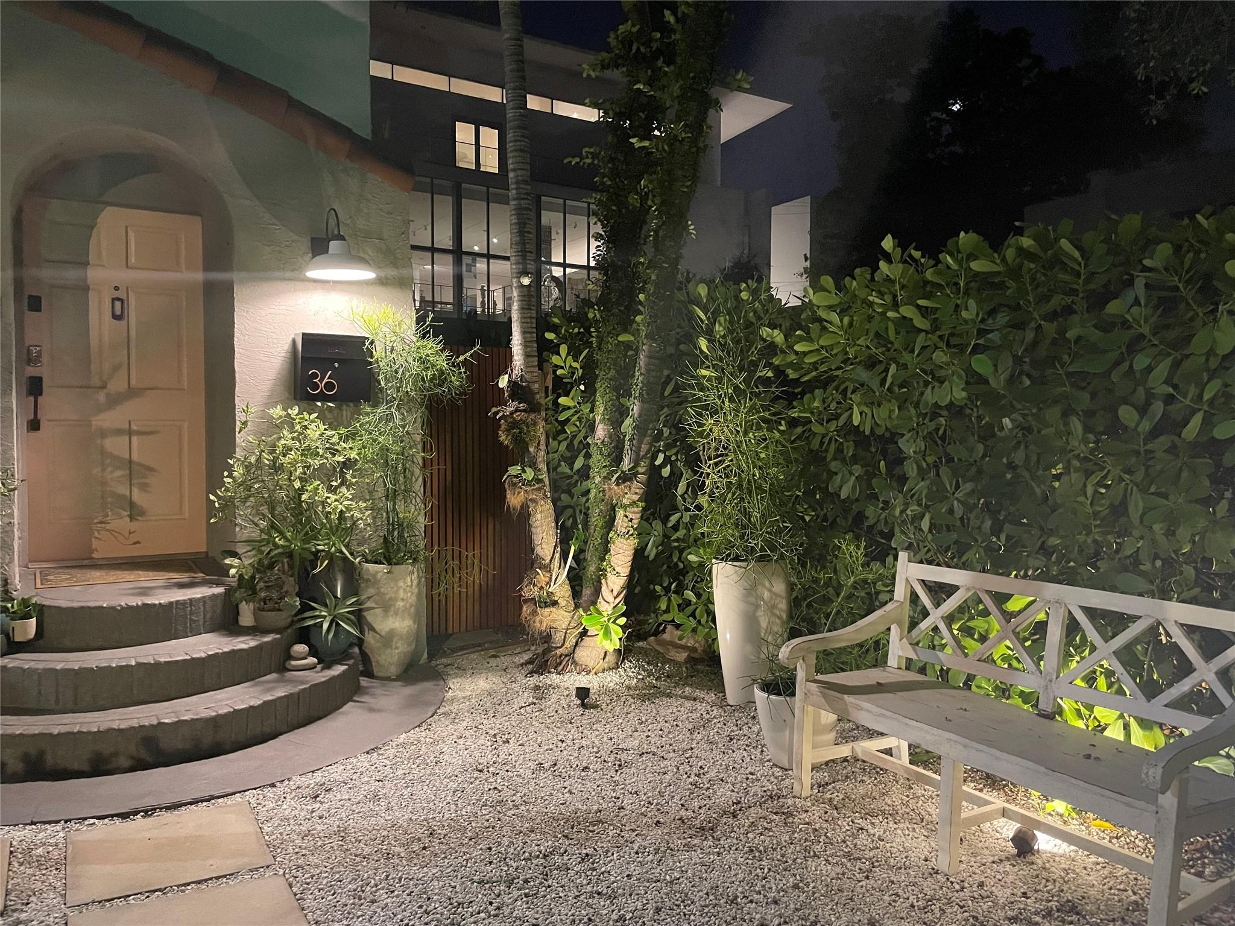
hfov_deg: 67.3
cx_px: 618
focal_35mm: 26
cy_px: 463
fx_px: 928
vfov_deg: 53.1
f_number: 1.6
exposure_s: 1/30
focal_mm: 4.2
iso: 800
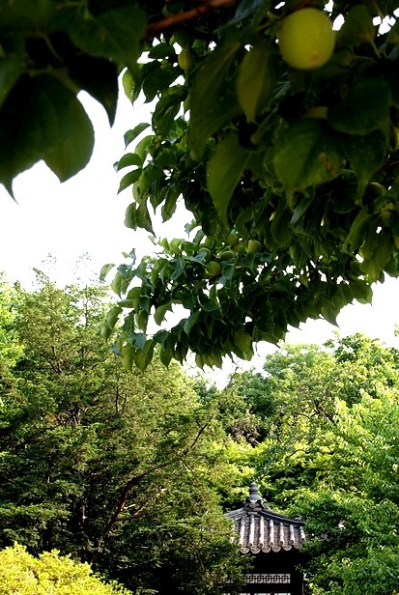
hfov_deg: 24.2
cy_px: 304
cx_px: 255
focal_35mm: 56
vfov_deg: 35.6
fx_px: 927
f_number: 11
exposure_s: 1/20
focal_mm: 20
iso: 125
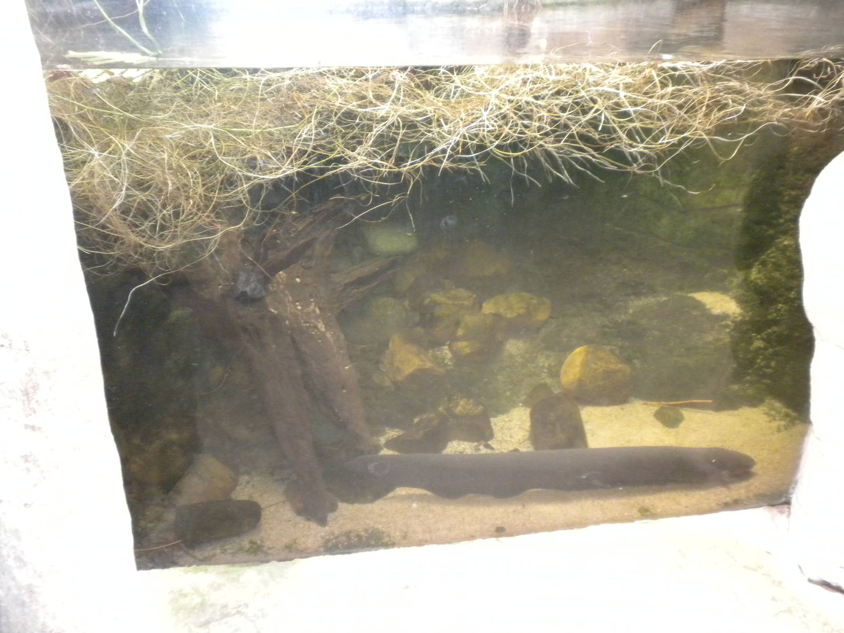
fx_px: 902
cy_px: 316
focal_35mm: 37
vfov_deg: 38.7
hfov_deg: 50.1
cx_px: 422
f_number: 3.5
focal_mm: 6.6
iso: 462
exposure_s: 1/30
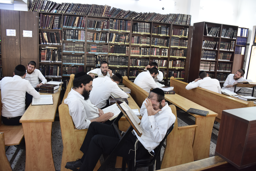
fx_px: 192
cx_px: 128
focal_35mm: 27
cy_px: 86
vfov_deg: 47.9
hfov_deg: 67.4
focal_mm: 18
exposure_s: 1/125
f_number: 5.6
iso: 1000
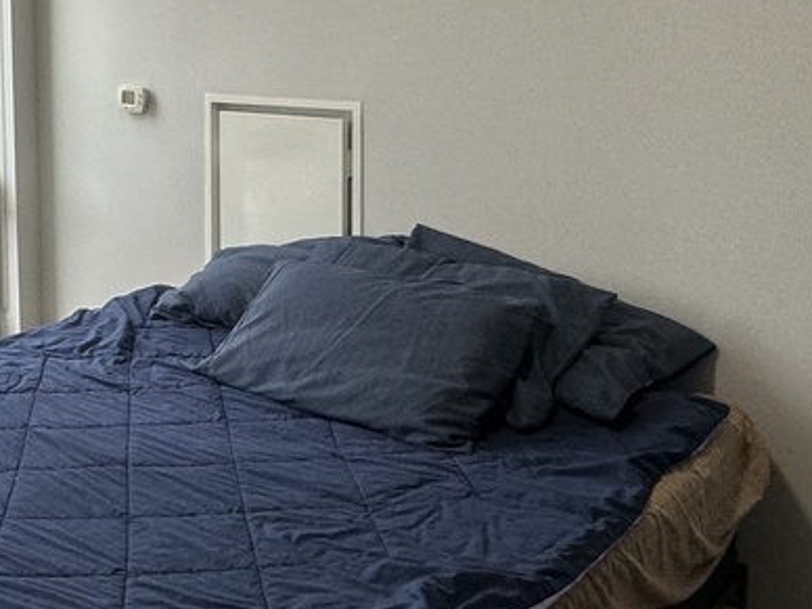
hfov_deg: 33.5
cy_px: 123
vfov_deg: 27.5
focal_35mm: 52
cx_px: -13
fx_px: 1220
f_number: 2.2
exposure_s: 1/120
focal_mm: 2.22
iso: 125
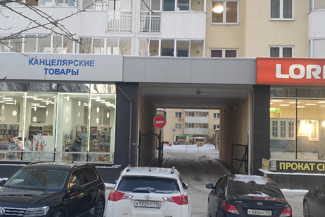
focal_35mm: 43
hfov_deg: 45.4
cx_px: 144
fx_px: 388
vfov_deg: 31.2
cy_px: 103
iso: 205
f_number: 1.9
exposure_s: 1/100
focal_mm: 3.94
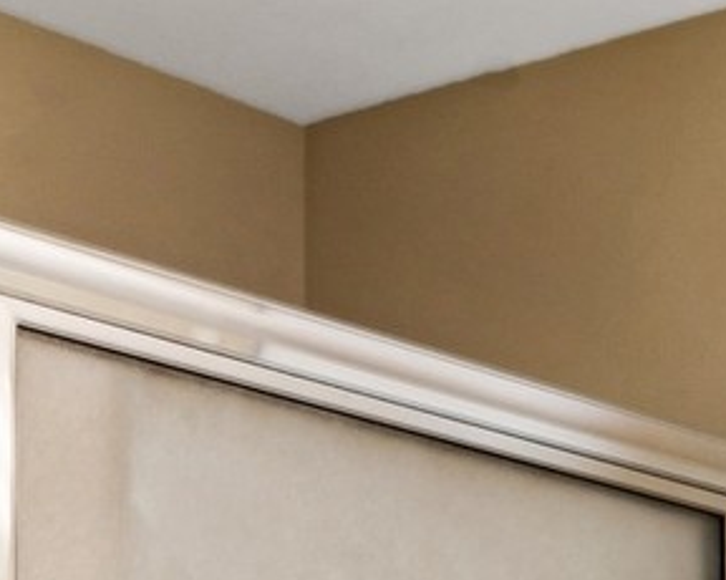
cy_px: 1175
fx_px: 2383
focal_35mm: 111
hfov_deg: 12.5
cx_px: 1855
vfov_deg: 12.2
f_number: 9
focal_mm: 14
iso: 100
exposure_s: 1/6
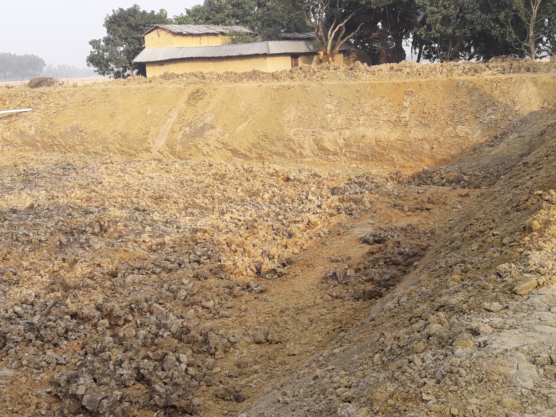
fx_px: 723
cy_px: 271
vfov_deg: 32.0
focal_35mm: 45
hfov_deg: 42.0
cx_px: 248
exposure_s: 1/360
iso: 40
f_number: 1.9
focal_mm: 3.7
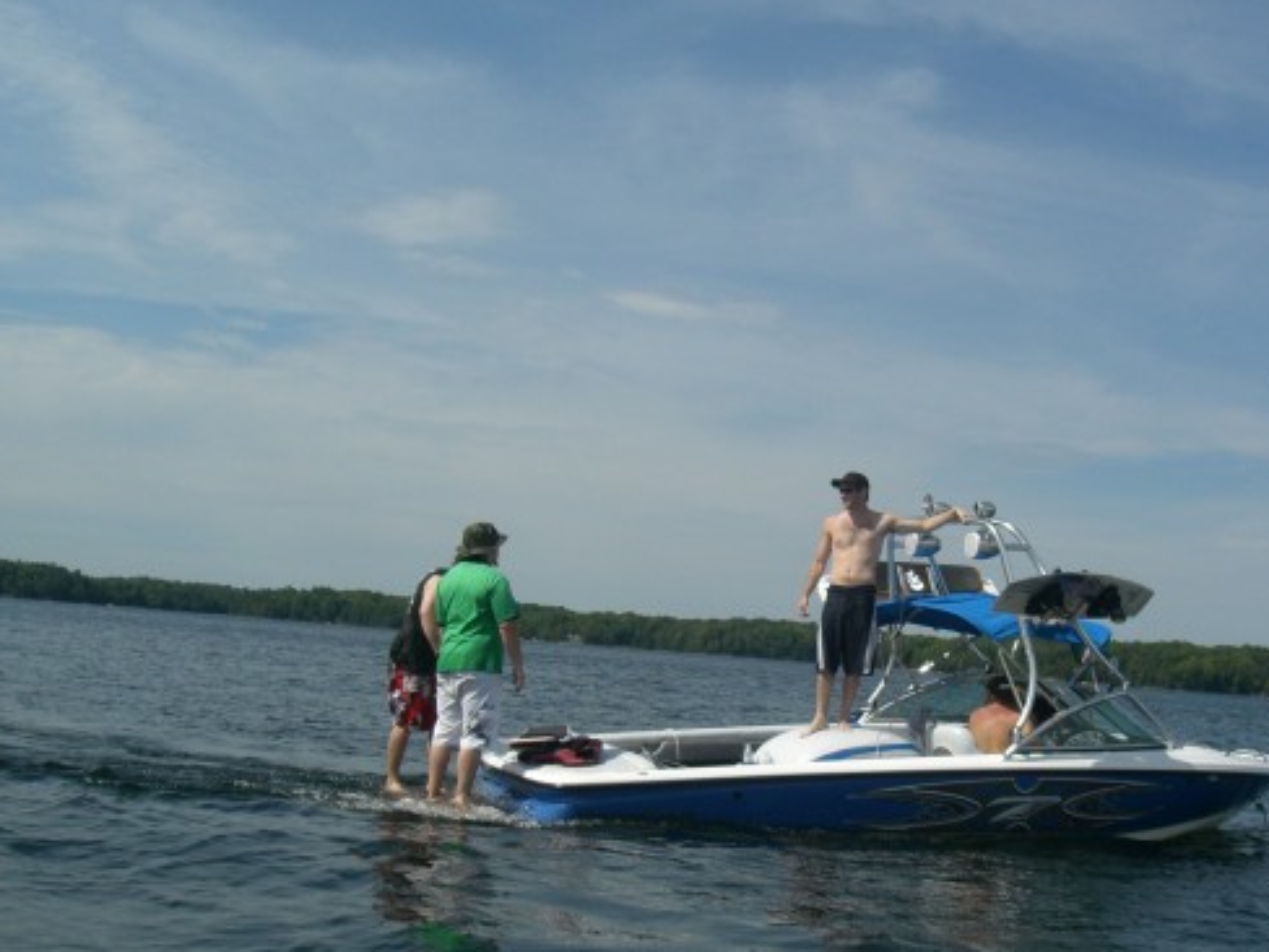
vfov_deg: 30.8
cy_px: 566
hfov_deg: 40.3
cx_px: 762
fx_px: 1723
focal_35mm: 47
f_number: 4.4
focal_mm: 6.3
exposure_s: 1/1600
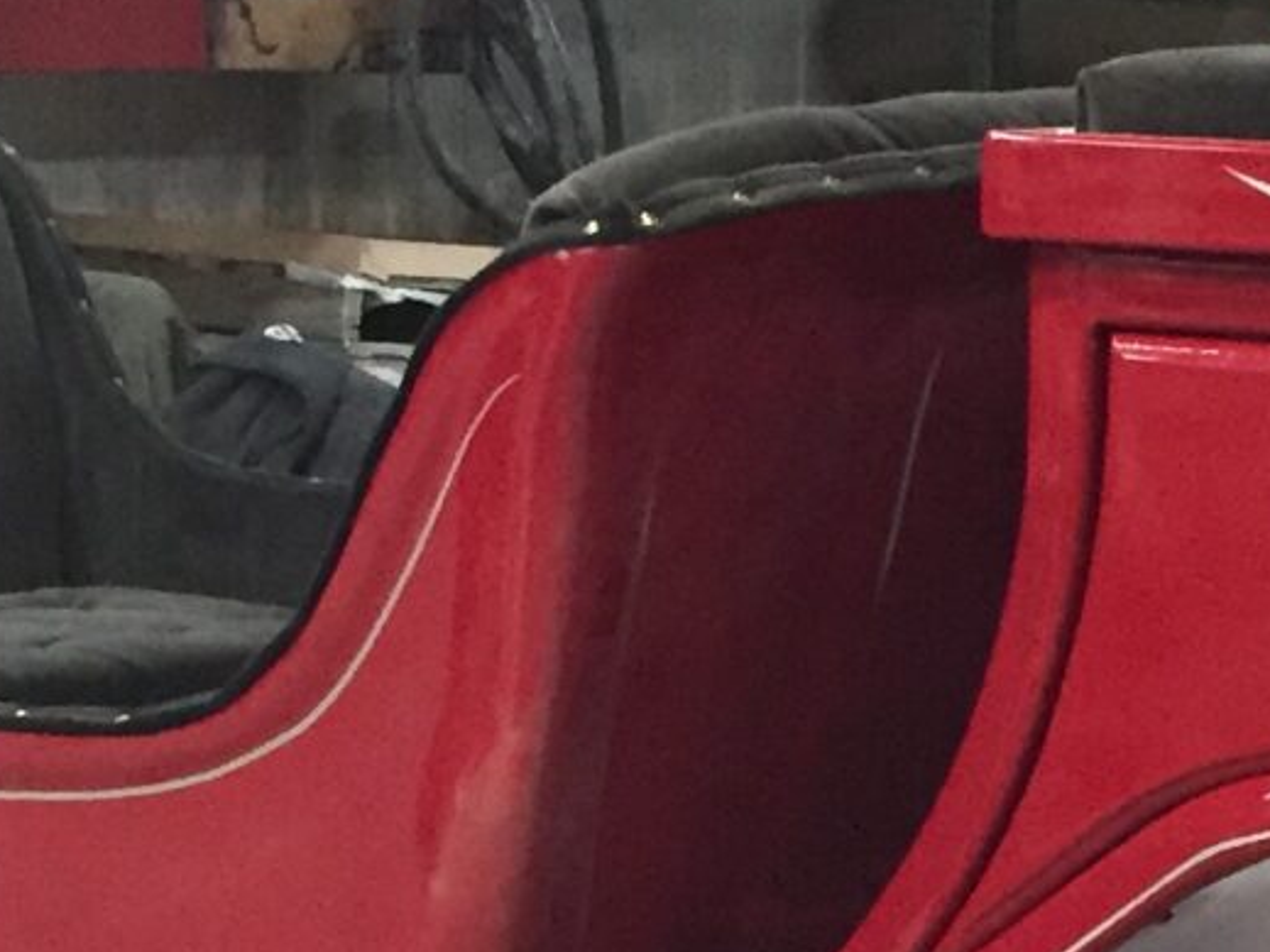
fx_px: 5245
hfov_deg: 13.6
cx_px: 1297
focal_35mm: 143
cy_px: 1275
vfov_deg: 10.1
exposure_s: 1/20
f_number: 2.2
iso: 250
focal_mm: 4.15
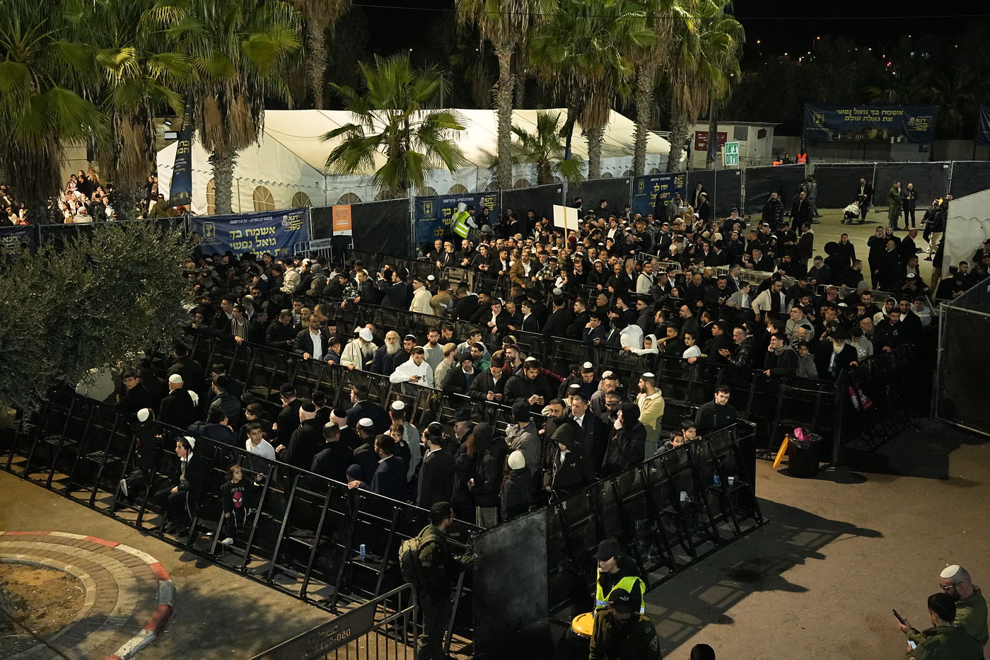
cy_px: 330
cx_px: 495
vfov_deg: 31.9
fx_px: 1155
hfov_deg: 46.4
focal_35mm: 42
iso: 16000
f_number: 5
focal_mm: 42
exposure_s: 1/320
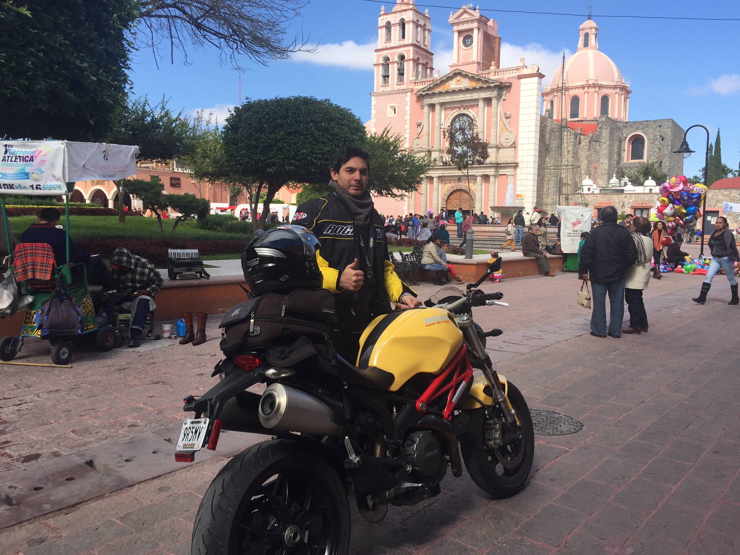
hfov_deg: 61.7
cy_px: 278
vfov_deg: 48.2
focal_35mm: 29
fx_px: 620
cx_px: 370
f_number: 2.2
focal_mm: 4.15
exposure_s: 1/1199
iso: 32
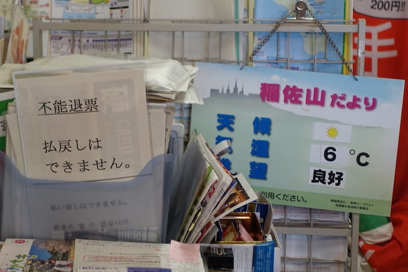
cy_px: 136
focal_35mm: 69
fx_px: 782
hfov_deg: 29.2
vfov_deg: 19.7
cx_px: 204
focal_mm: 25.37
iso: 320
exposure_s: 1/80
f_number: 2.8
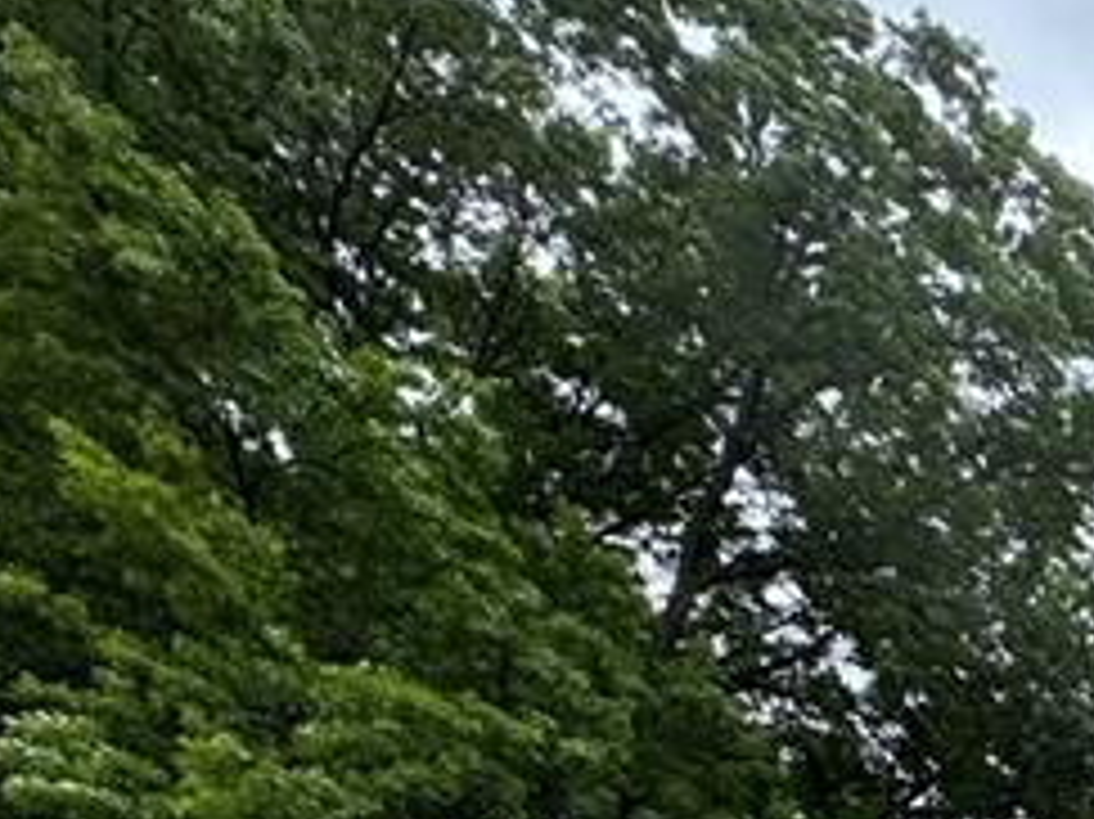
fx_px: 1864
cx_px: 2030
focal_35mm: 59
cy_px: 1566
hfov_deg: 20.8
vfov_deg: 18.2
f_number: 2.2
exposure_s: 1/756
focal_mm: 2.22
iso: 50
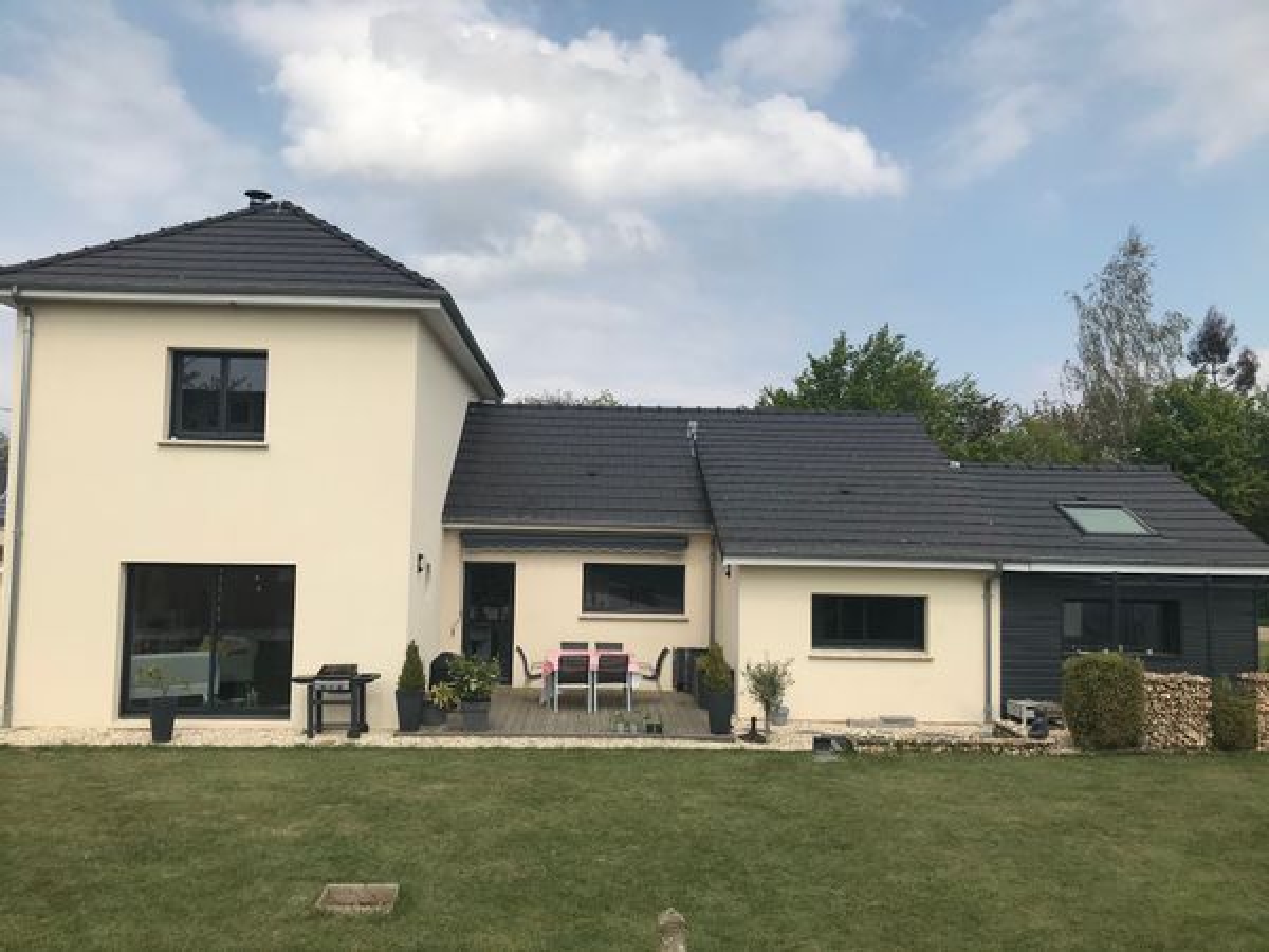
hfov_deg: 63.4
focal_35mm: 28
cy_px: 476
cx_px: 634
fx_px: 1026
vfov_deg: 49.7
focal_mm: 3.99
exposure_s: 1/3690
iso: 20
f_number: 1.8
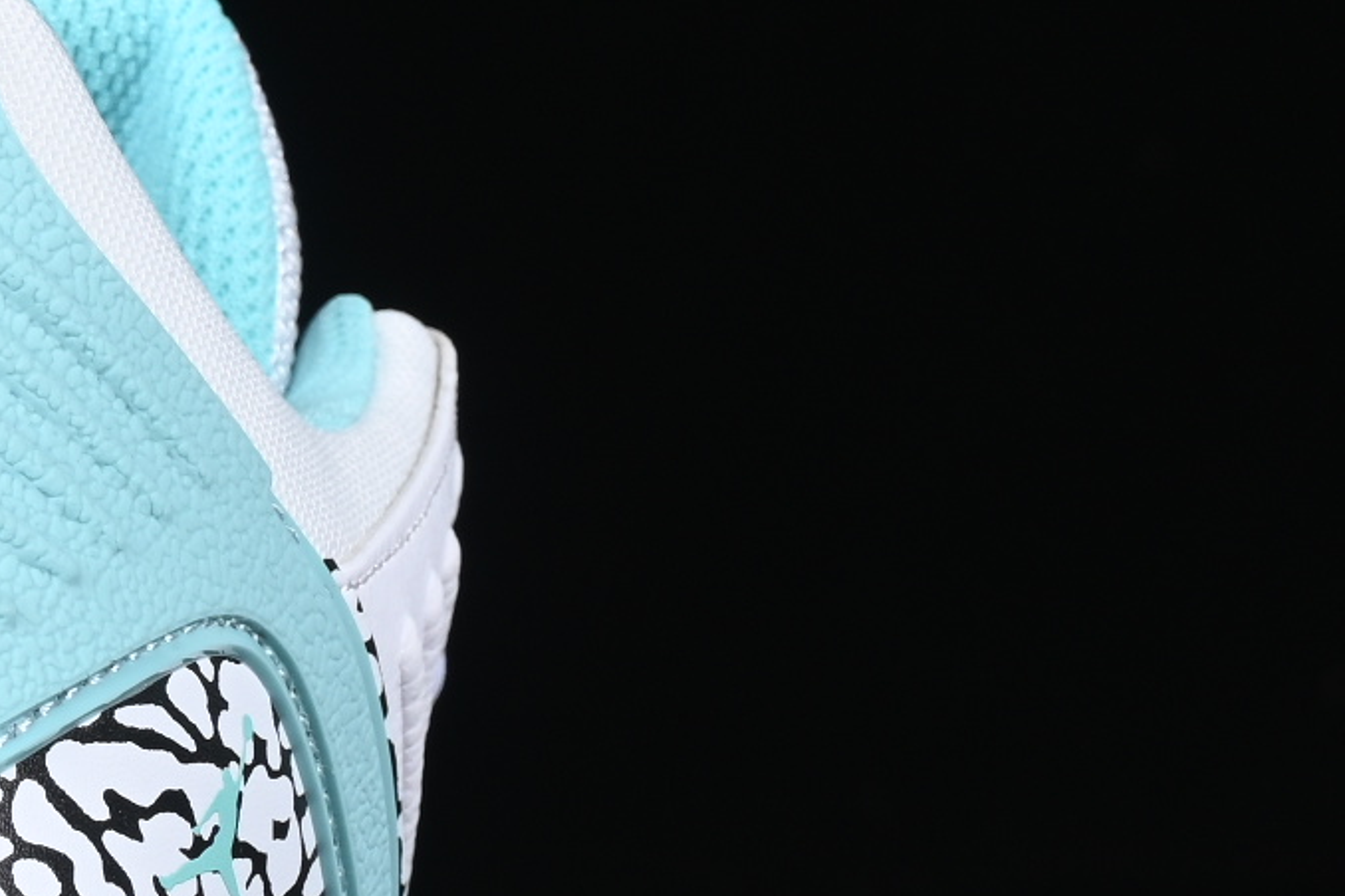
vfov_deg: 4.5
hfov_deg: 6.6
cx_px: -972
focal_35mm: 308
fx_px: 11506
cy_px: 650
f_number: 8
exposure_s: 1/100
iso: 160
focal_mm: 50
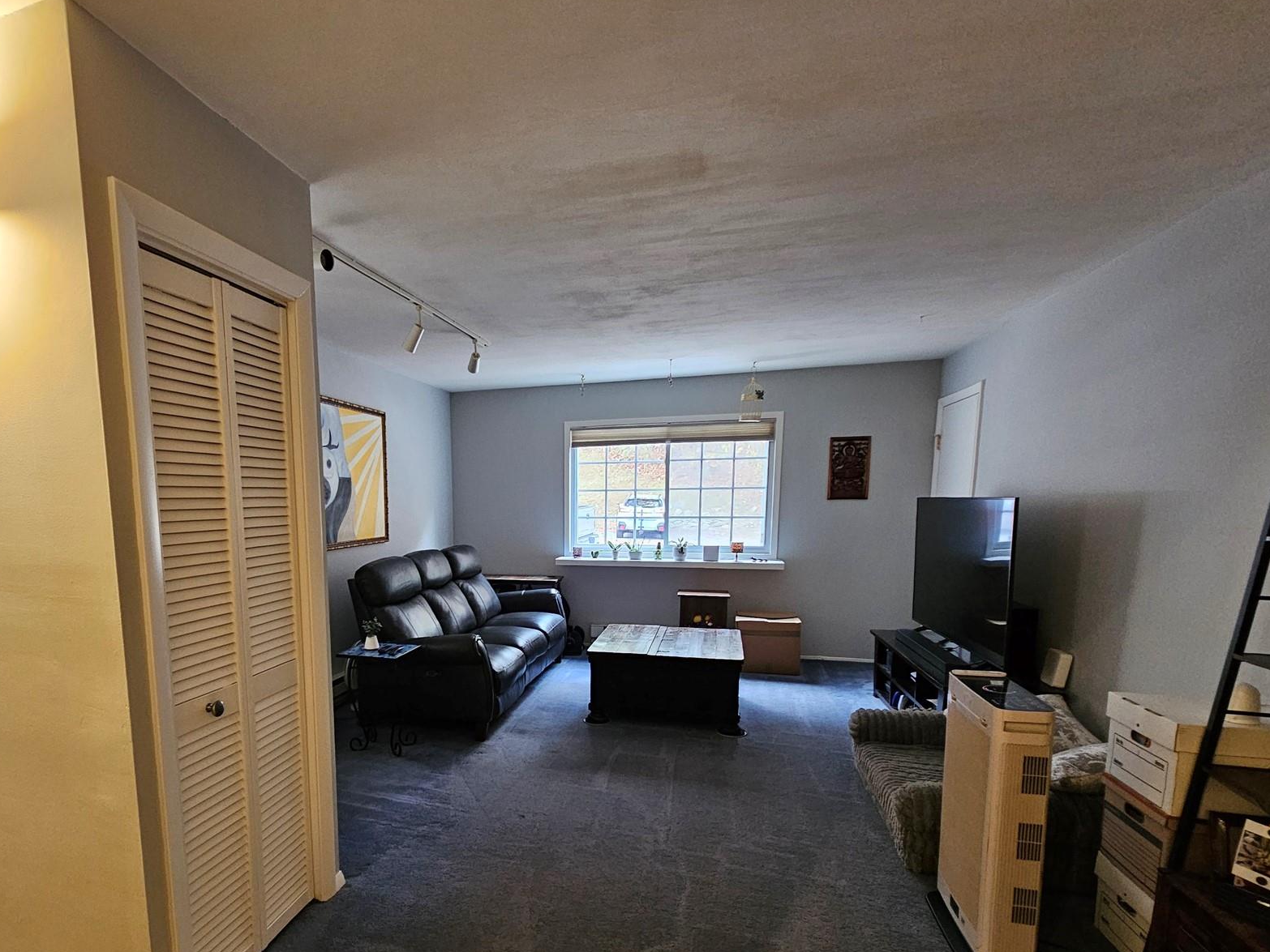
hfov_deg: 89.3
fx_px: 624
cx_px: 482
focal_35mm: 17
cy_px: 586
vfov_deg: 73.7
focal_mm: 2.2
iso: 320
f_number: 2.2
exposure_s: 1/30
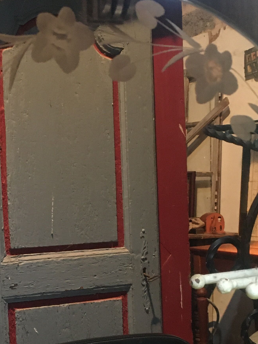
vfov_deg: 28.6
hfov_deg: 21.8
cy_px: 248
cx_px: 82
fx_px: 666
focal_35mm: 67
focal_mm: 4.15
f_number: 2.2
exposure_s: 1/17
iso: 200
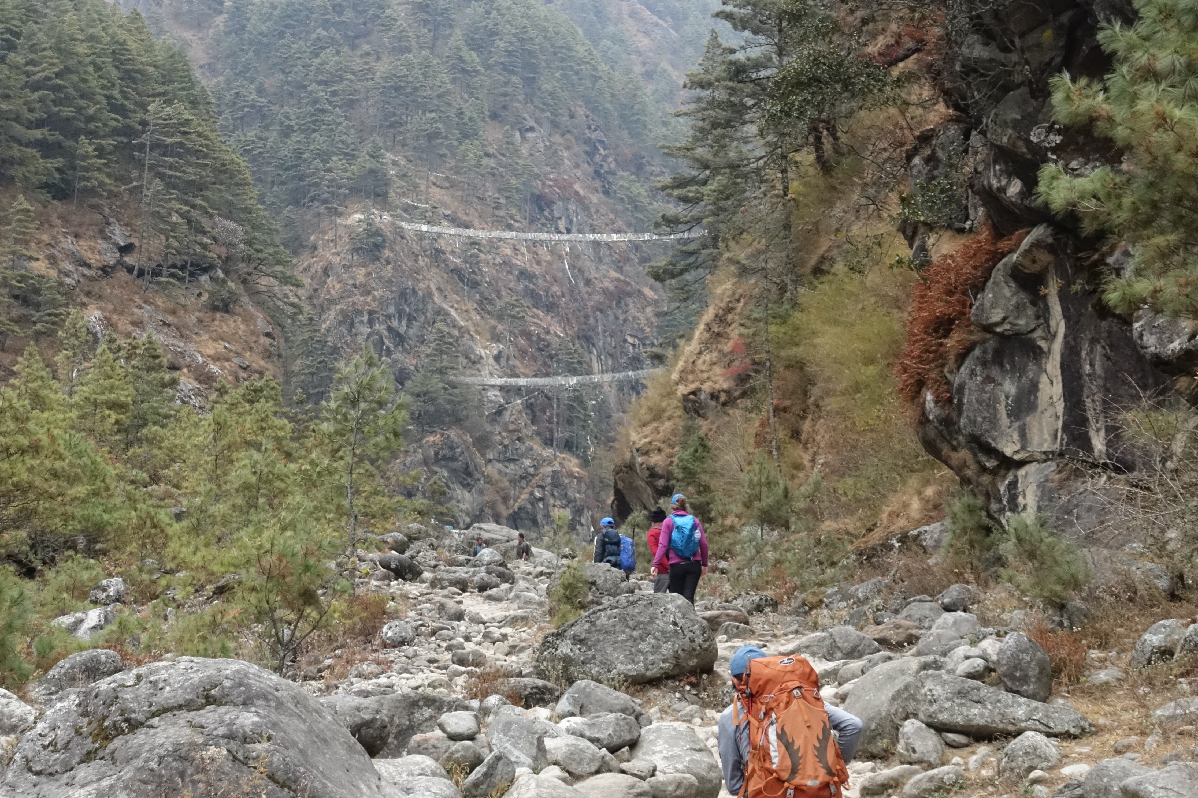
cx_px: 535
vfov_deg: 22.6
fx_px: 1996
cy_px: 359
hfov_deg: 33.4
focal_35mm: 60
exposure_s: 1/200
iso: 1600
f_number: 4
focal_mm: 17.9
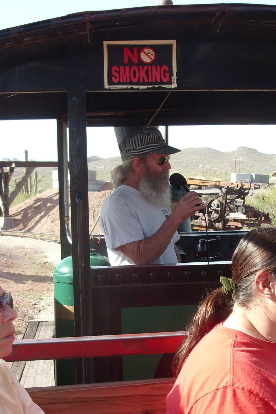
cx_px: 182
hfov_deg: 20.9
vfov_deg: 30.9
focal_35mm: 65
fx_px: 747
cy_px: 249
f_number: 2.8
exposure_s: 1/337
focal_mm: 6.3
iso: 50
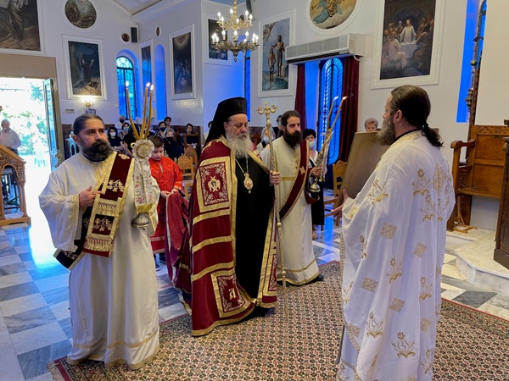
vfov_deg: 53.1
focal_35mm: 26
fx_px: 382
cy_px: 190
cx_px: 254
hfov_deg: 67.3
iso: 125
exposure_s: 1/50
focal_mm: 5.1
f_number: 1.6
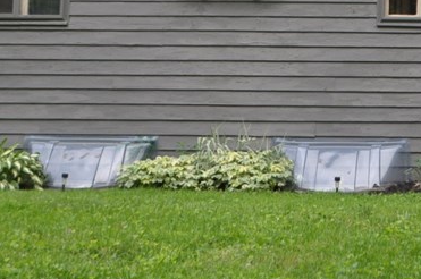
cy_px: -29
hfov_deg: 22.0
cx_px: 453
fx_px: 1027
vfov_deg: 15.1
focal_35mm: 88
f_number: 3.8
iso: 200
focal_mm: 20
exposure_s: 1/320
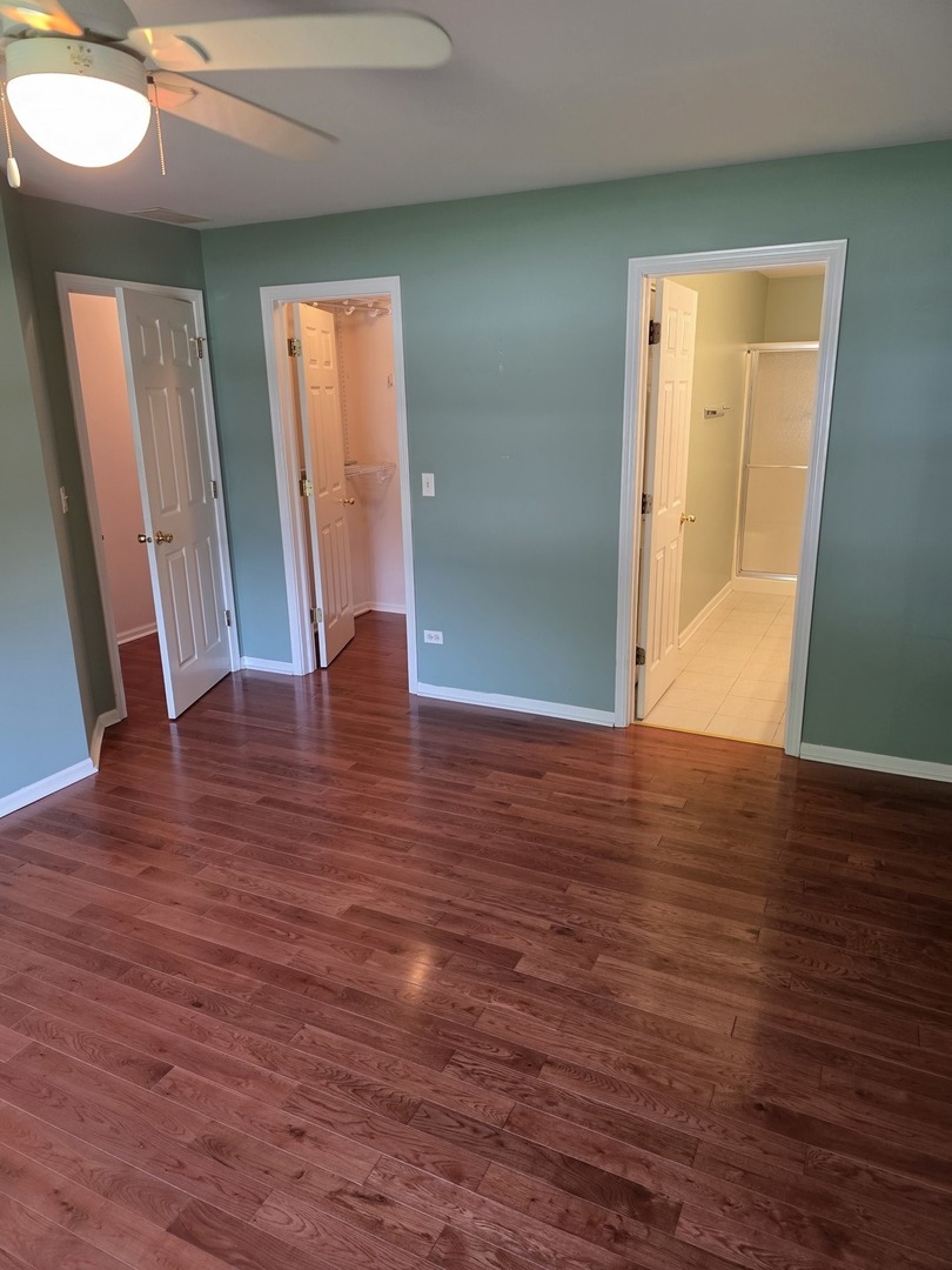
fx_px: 843
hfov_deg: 58.9
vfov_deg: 73.9
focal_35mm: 23
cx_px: 476
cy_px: 635
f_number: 1.7
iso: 320
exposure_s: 1/120
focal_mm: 6.3
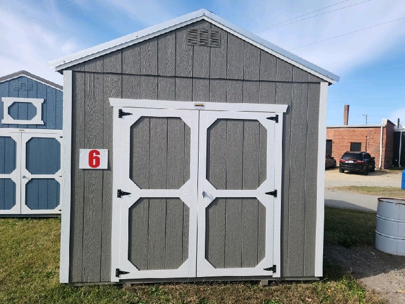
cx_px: 210
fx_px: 281
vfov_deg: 56.8
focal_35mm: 24
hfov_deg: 71.6
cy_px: 157
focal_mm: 5.4
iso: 20
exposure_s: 1/1111
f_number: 1.8
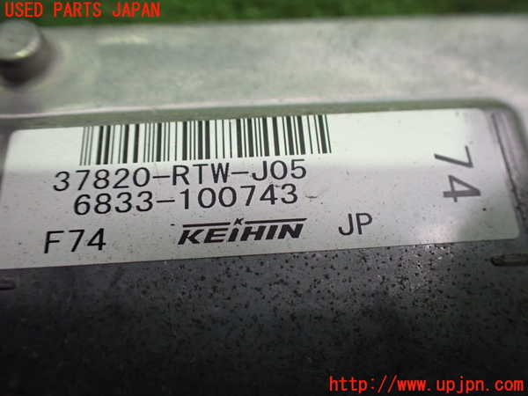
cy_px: 198
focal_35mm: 30
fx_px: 458
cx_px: 264
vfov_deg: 46.8
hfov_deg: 60.0
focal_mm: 5.4
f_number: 2.3
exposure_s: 1/80
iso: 800
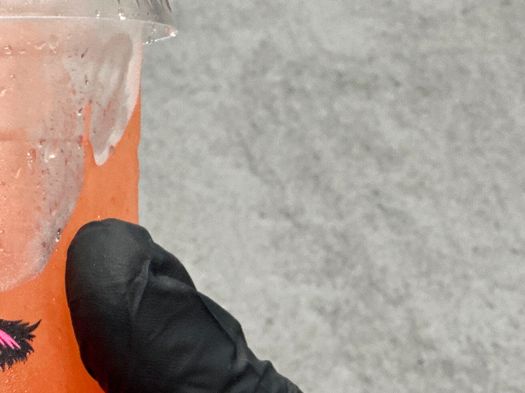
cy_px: 539
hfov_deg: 8.3
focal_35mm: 237
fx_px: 3594
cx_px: 12
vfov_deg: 6.2
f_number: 2.8
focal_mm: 9
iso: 125
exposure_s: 1/40
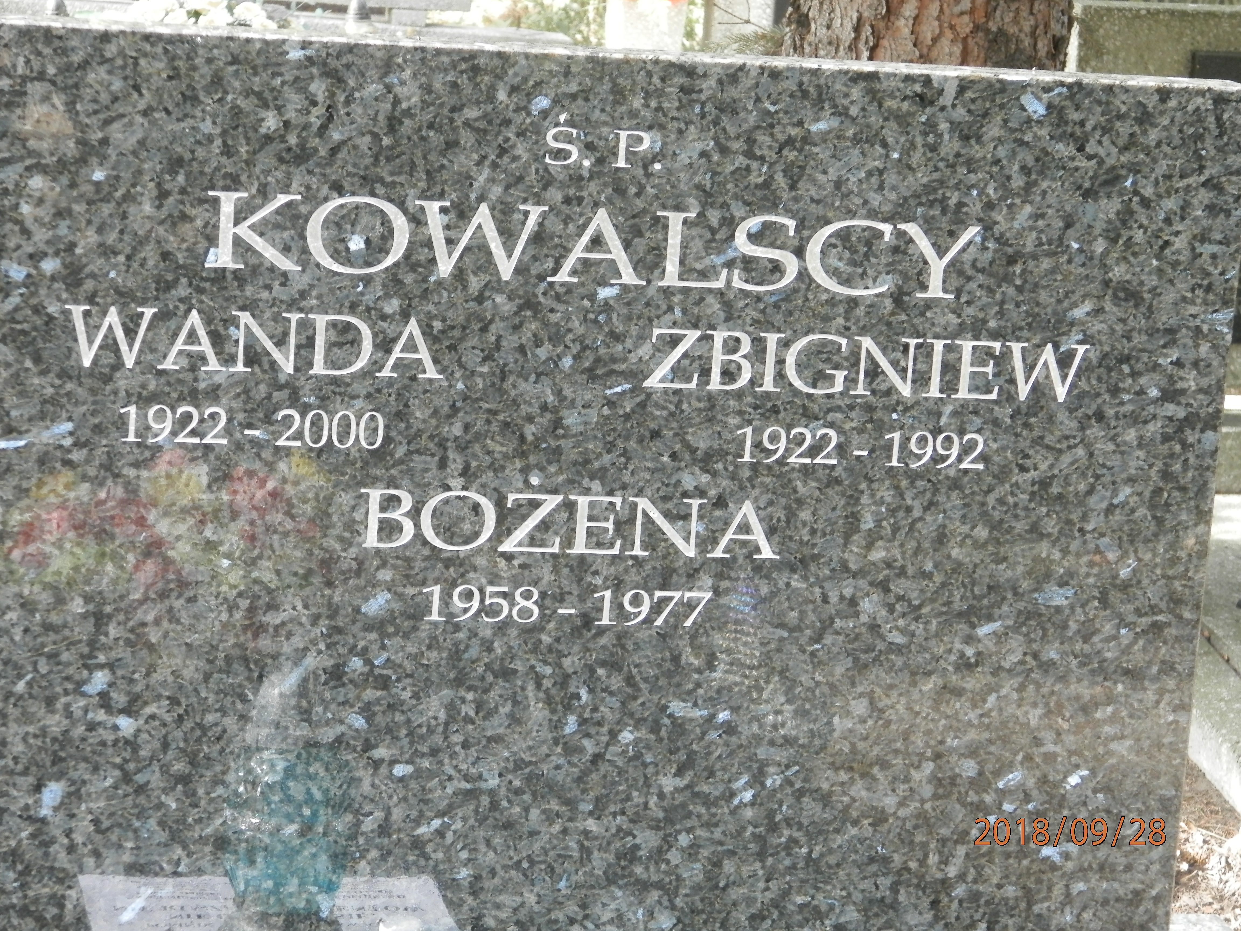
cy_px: 466
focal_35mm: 106
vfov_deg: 14.0
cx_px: 620
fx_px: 3800
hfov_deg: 18.5
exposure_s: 1/80
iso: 200
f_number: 4.5
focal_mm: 19
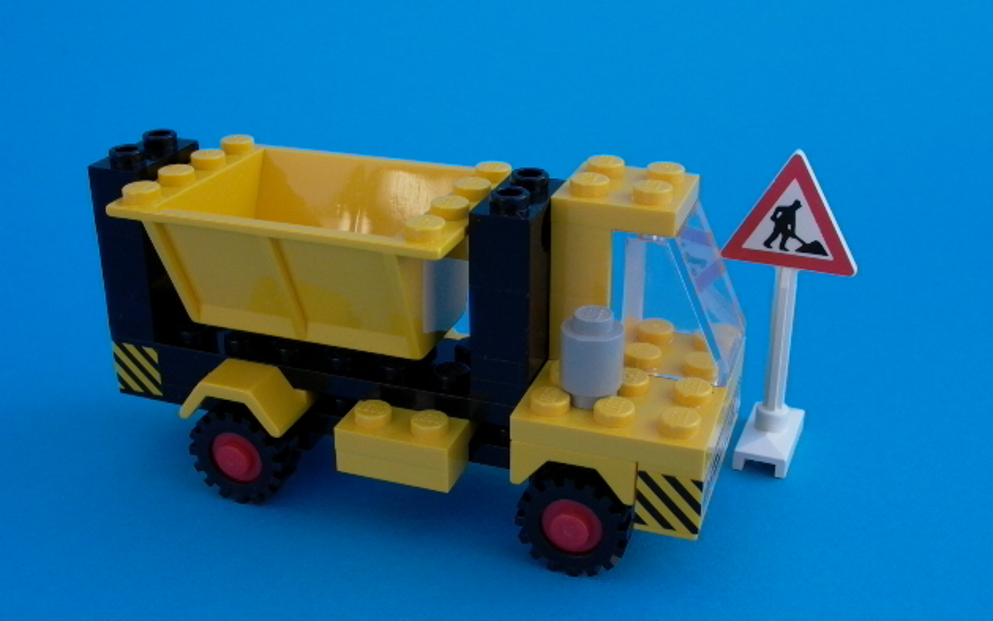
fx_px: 1109
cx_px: 491
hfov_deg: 48.2
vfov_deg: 31.2
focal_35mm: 41
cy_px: 337
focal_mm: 8.19
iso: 100
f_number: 4.2
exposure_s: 1/301
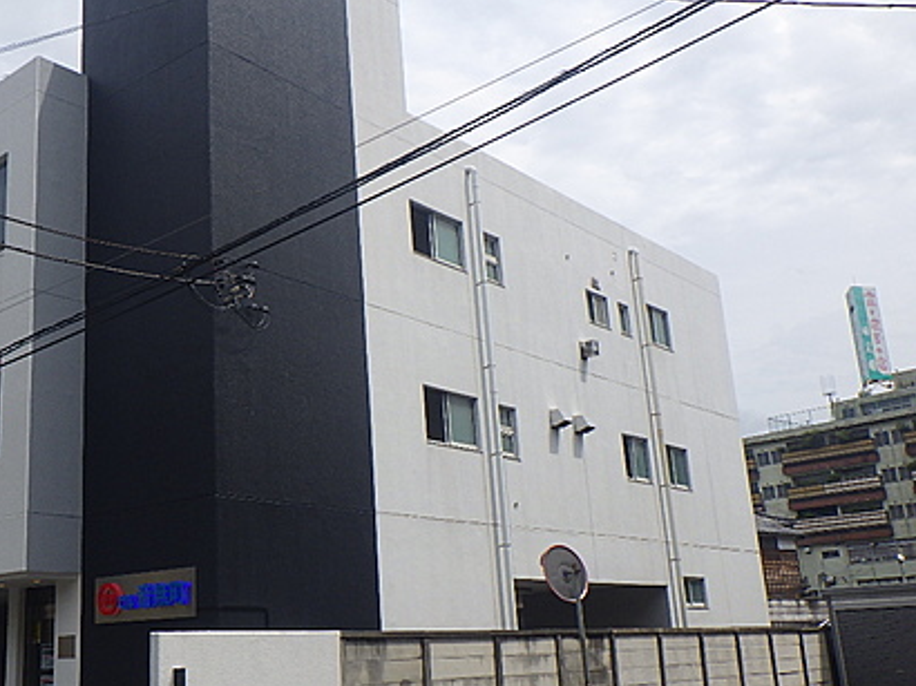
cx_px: 264
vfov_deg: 35.1
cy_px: 360
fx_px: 1084
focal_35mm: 41
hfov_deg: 44.7
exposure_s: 1/1000
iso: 125
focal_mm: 5
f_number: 4.2
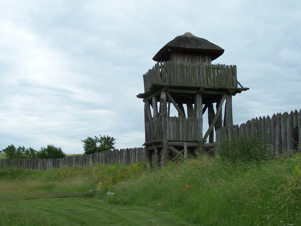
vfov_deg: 24.8
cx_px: 150
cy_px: 113
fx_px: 513
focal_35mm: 59
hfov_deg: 32.7
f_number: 3.1
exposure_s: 1/750
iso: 80
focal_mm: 9.8
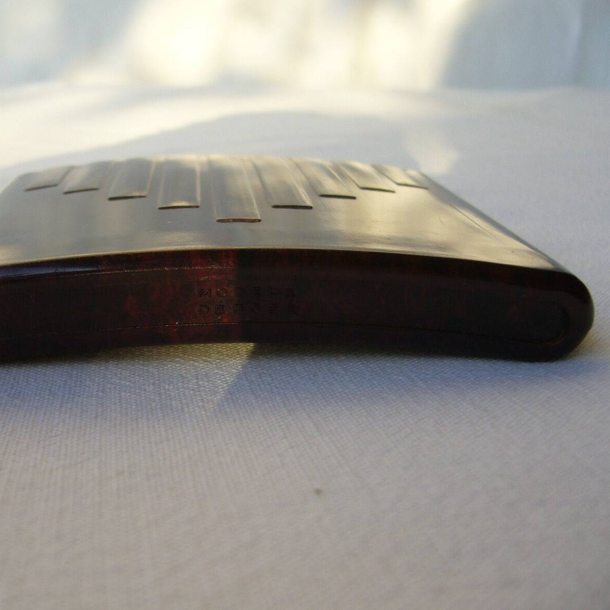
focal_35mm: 42
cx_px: 226
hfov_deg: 39.7
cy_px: 304
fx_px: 837
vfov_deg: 40.0
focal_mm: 5.8
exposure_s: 1/320
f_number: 2.8
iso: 80
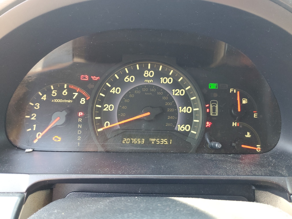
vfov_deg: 53.1
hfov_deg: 67.3
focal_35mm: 26
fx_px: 219
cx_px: 146
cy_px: 110
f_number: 1.5
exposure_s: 1/60.2
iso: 125
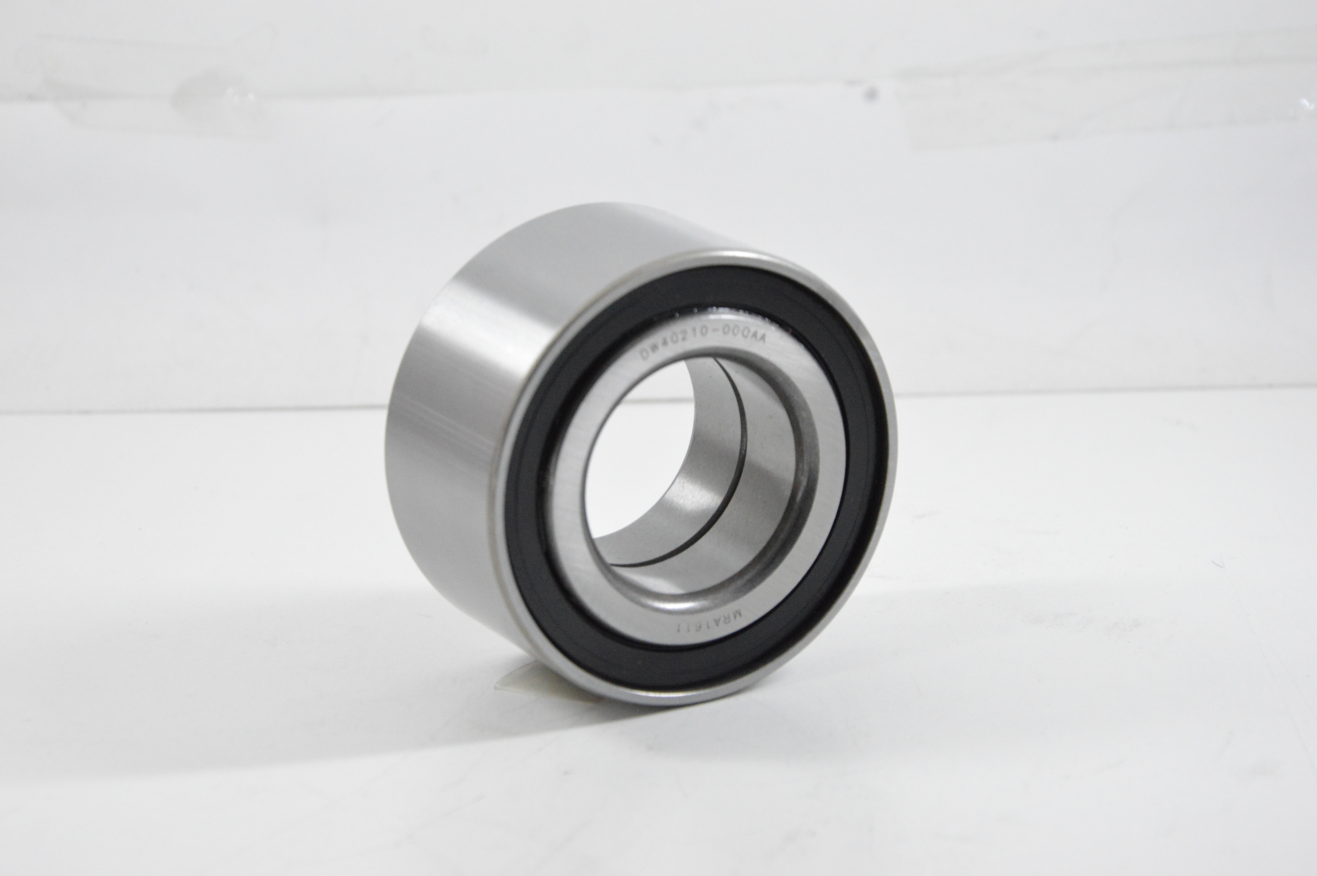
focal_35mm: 112
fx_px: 4112
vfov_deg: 12.2
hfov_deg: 18.2
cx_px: 658
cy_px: 438
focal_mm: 75
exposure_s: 1/100
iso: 3200
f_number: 8
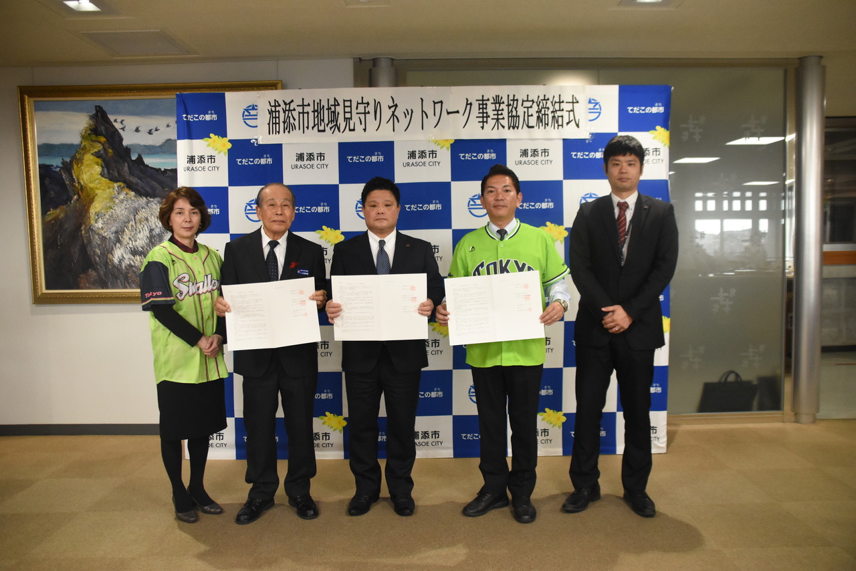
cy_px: 286
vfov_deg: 48.0
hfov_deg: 67.4
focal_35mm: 27
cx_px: 428
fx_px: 642
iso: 2000
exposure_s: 1/250
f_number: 3.5
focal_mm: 18
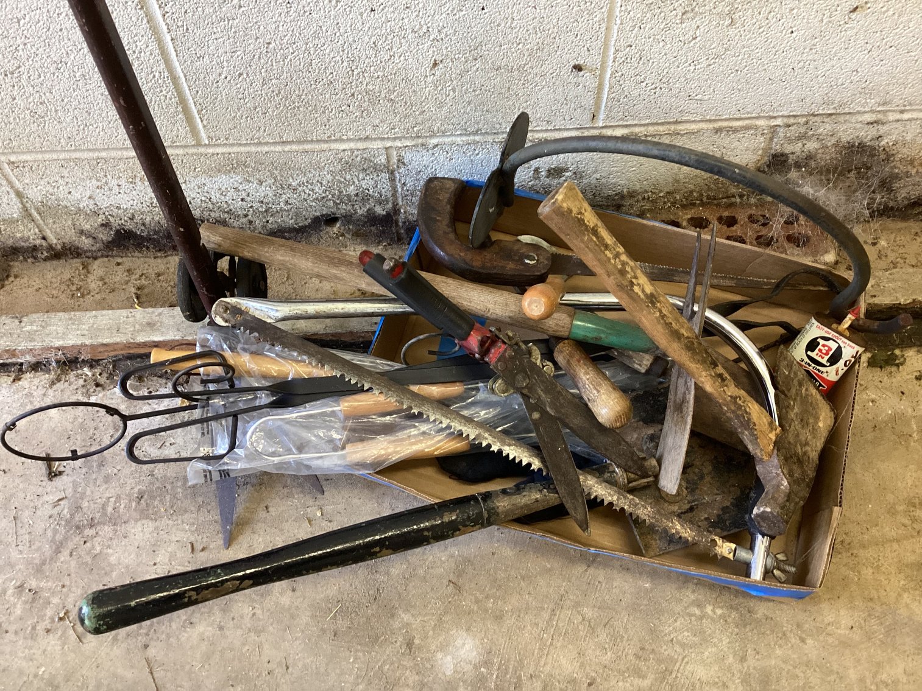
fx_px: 826
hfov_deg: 58.3
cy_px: 346
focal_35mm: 31
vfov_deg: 45.4
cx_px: 461
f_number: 2.4
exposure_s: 1/60
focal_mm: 3.3
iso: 250
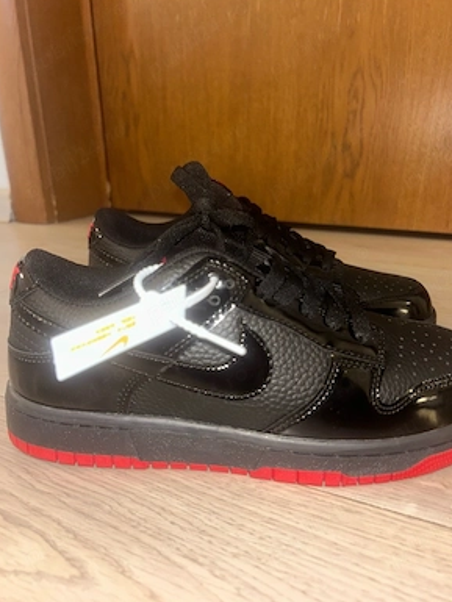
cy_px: 302
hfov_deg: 51.4
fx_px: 470
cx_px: 228
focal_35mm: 27
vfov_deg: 65.3
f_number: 1.5
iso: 40
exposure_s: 1/8
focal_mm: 5.7
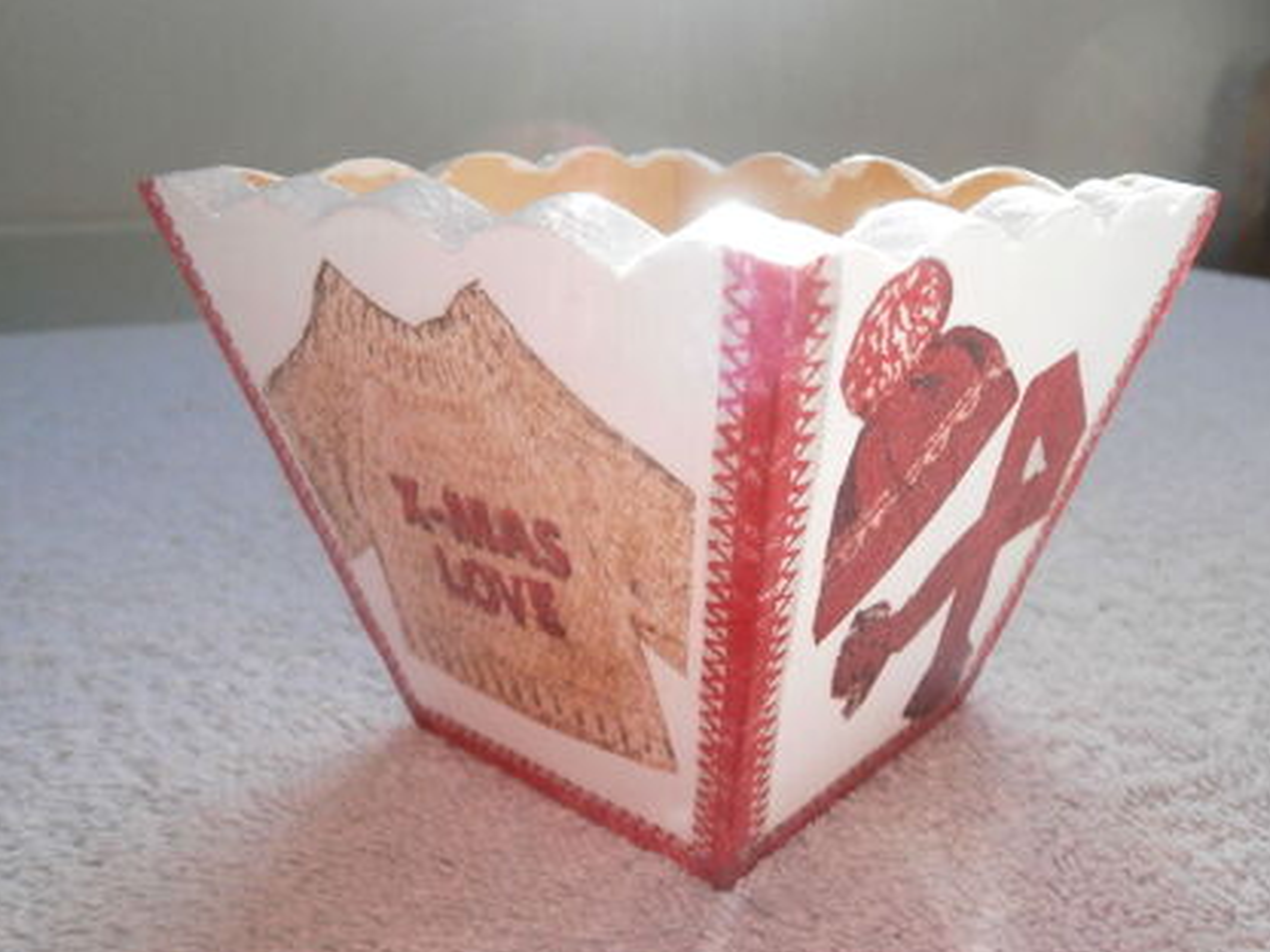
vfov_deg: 46.8
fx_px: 1101
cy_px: 497
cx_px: 708
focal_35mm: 30
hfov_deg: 59.8
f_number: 2.8
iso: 200
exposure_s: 1/250
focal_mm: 4.7
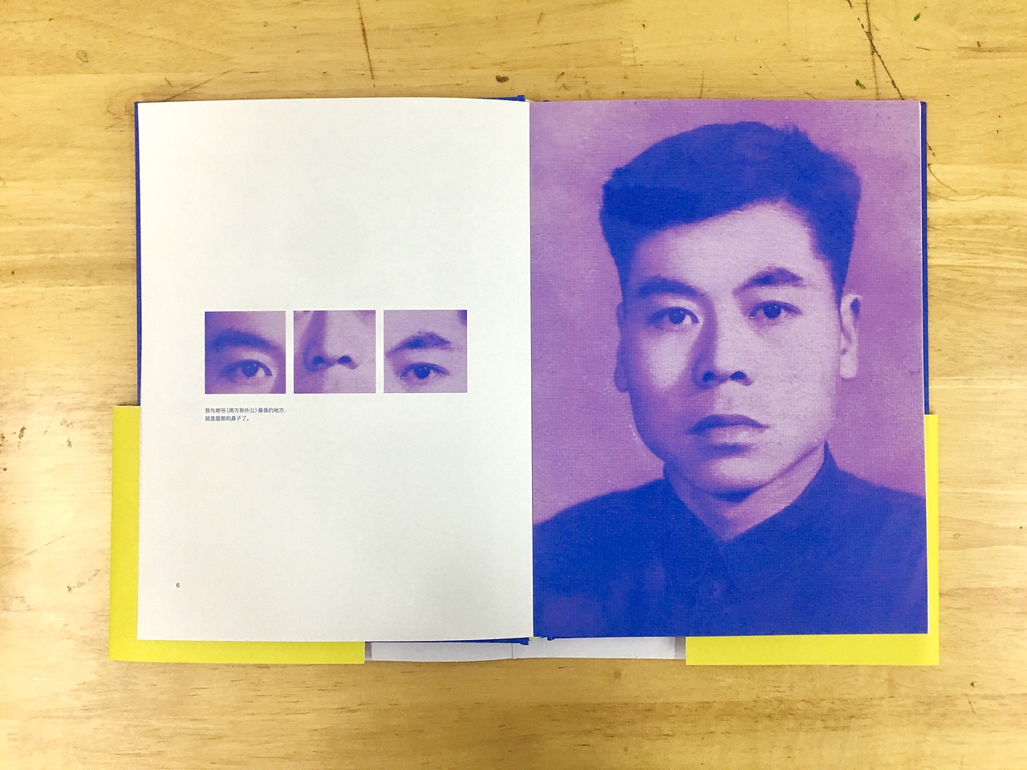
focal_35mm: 29
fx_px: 860
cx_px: 514
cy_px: 385
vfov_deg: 48.2
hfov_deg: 61.7
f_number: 2.2
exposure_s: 1/15
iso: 50
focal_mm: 4.15
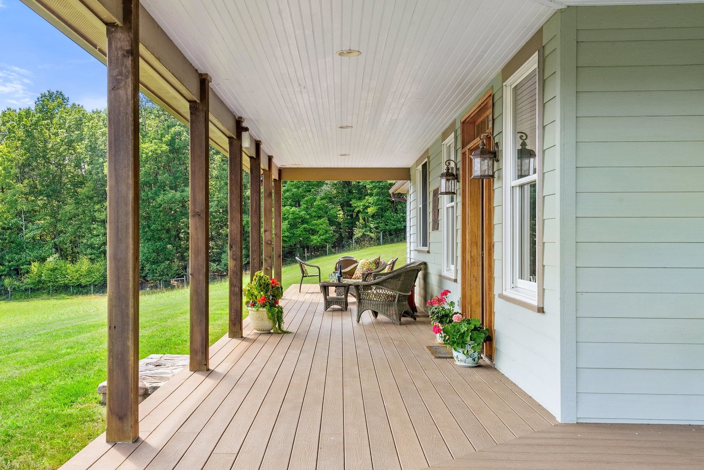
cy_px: 235
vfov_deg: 38.9
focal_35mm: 34
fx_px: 665
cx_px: 352
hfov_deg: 55.8
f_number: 13
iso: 640
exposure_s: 1/100
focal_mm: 34
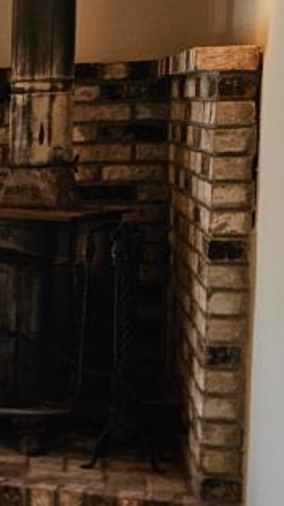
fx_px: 1607
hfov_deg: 7.9
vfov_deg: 17.8
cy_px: 358
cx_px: -720
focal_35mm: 120
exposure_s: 1/120
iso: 100
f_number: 1.8
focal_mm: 5.4
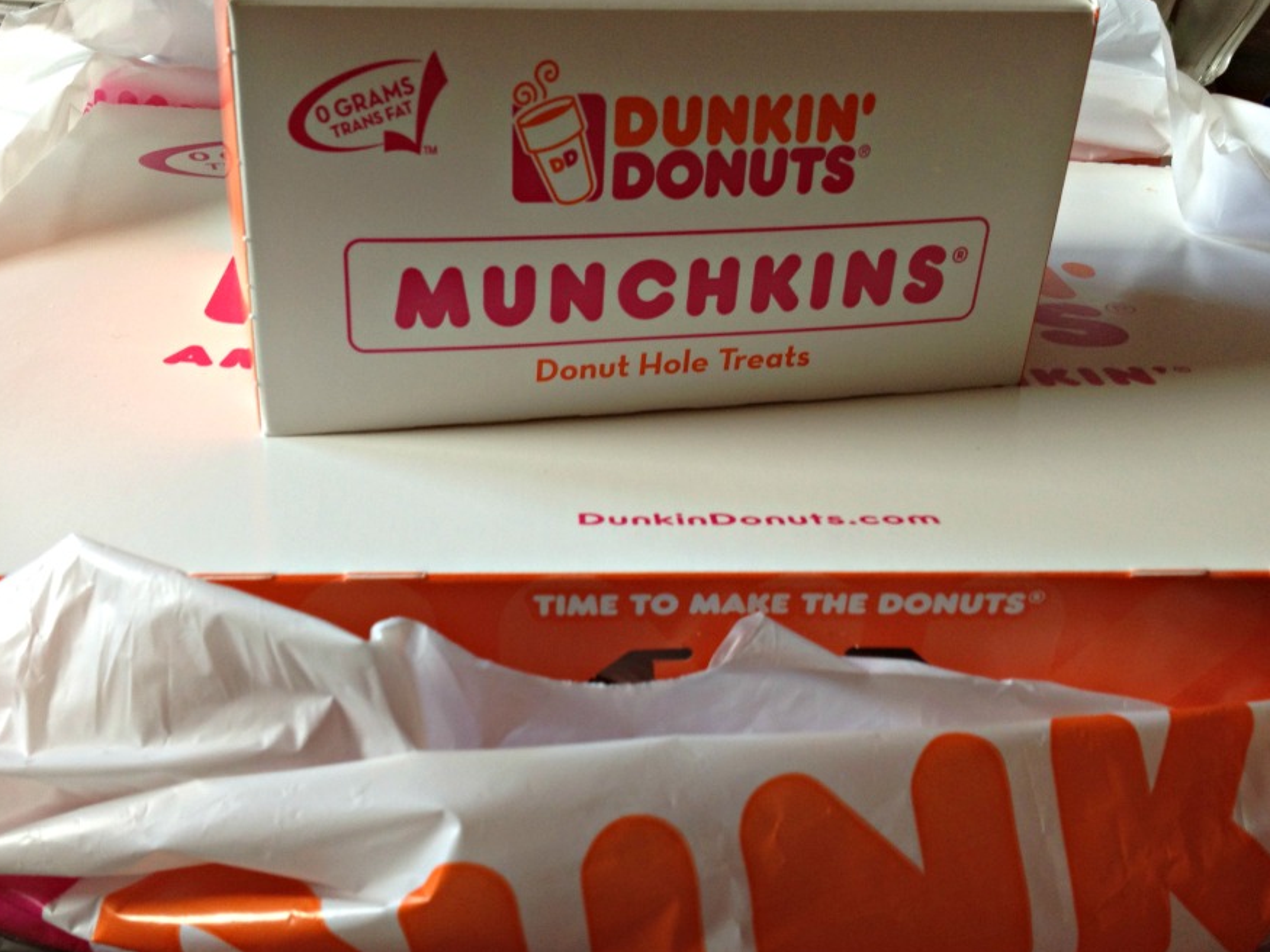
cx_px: 602
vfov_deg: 35.9
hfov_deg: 46.8
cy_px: 504
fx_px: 1467
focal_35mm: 40
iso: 50
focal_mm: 4.28
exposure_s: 1/20
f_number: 2.4
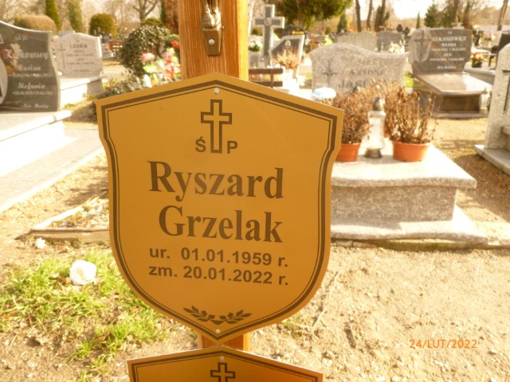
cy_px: 191
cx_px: 255
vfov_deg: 49.7
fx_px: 413
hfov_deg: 63.4
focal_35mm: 28
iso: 200
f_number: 3.3
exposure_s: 1/320
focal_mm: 5
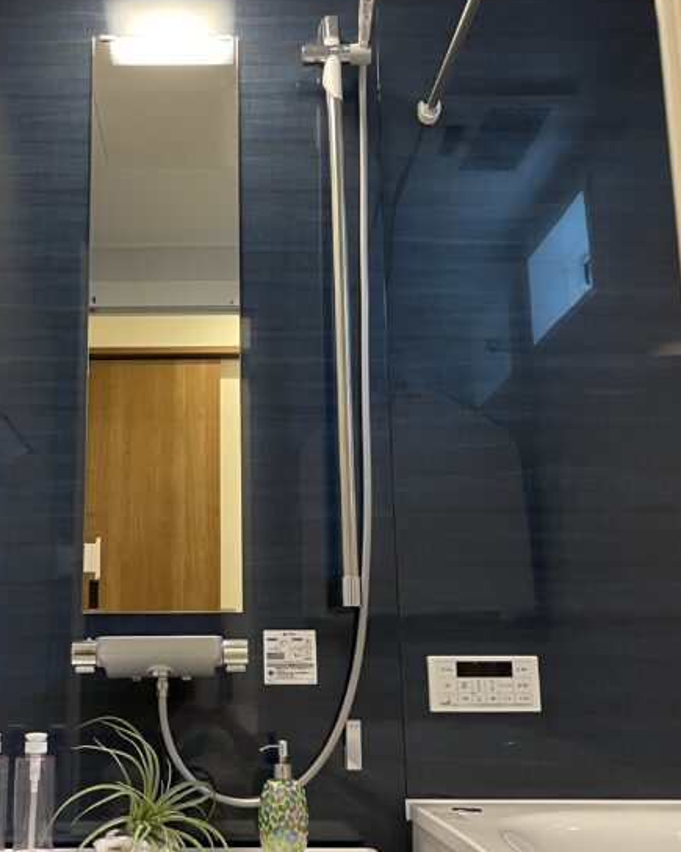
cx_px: 211
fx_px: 1058
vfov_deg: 43.8
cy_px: 432
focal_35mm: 42
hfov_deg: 35.2
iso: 250
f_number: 1.6
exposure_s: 1/50
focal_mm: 5.1
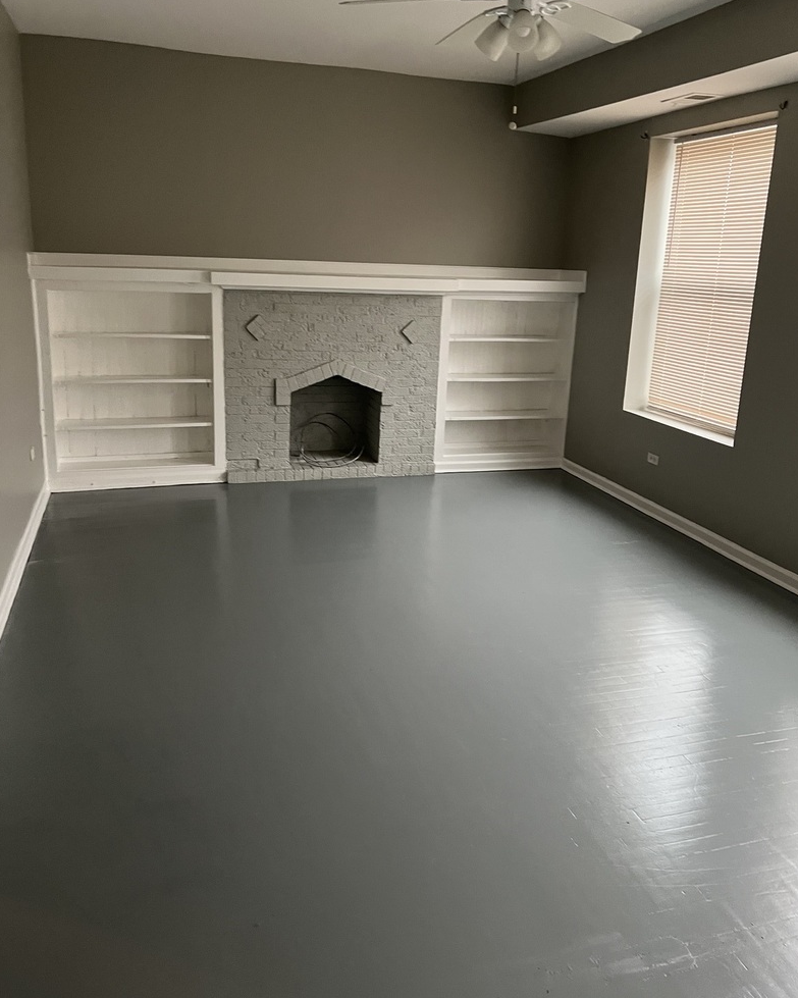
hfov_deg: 51.5
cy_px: 457
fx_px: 827
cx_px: 409
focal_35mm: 28
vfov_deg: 62.1
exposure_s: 1/60
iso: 400
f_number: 1.5
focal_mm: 5.7
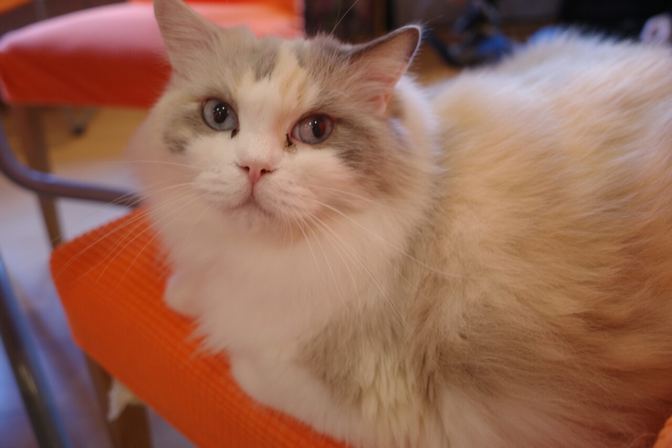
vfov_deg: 46.4
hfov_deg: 65.5
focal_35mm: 28
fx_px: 523
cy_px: 224
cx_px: 336
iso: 500
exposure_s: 1/30
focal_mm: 18.3
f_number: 2.8
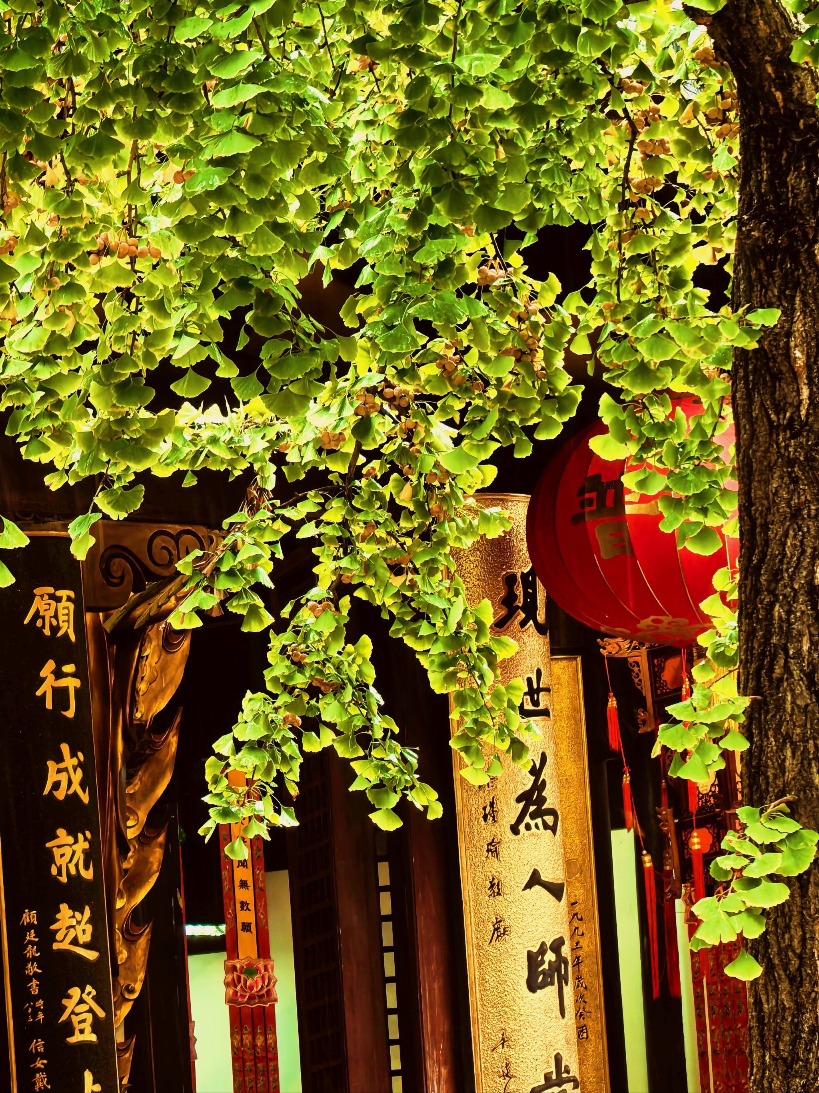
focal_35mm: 222
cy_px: 546
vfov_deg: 8.9
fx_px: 7004
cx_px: 410
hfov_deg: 6.7
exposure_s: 1/50
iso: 125
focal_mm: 15
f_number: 2.1
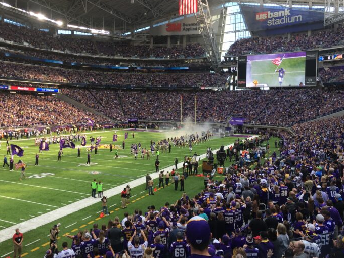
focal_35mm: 32
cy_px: 120
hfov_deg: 56.8
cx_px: 164
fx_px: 318
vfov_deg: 44.1
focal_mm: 4.15
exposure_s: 1/146
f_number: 2.2
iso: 25
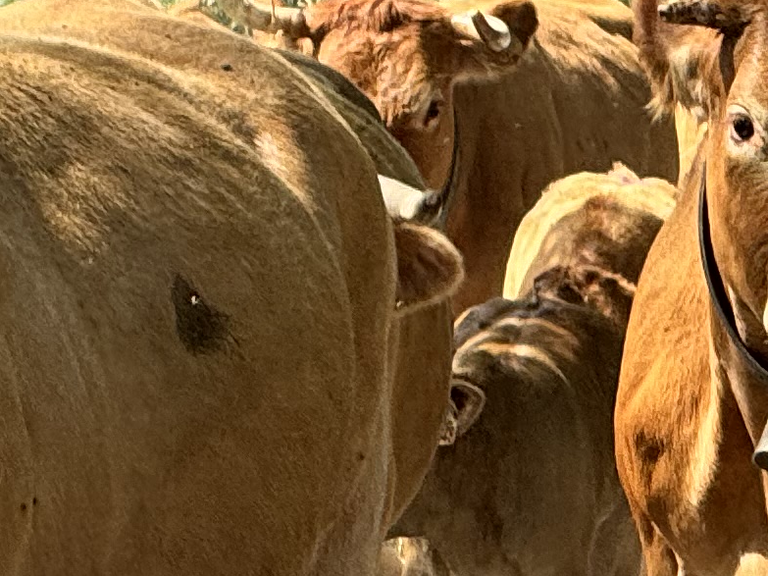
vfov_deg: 2.4
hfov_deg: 3.2
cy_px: 154
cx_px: 925
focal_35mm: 618
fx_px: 13709
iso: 50
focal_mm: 15.66
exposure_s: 1/265
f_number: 2.8
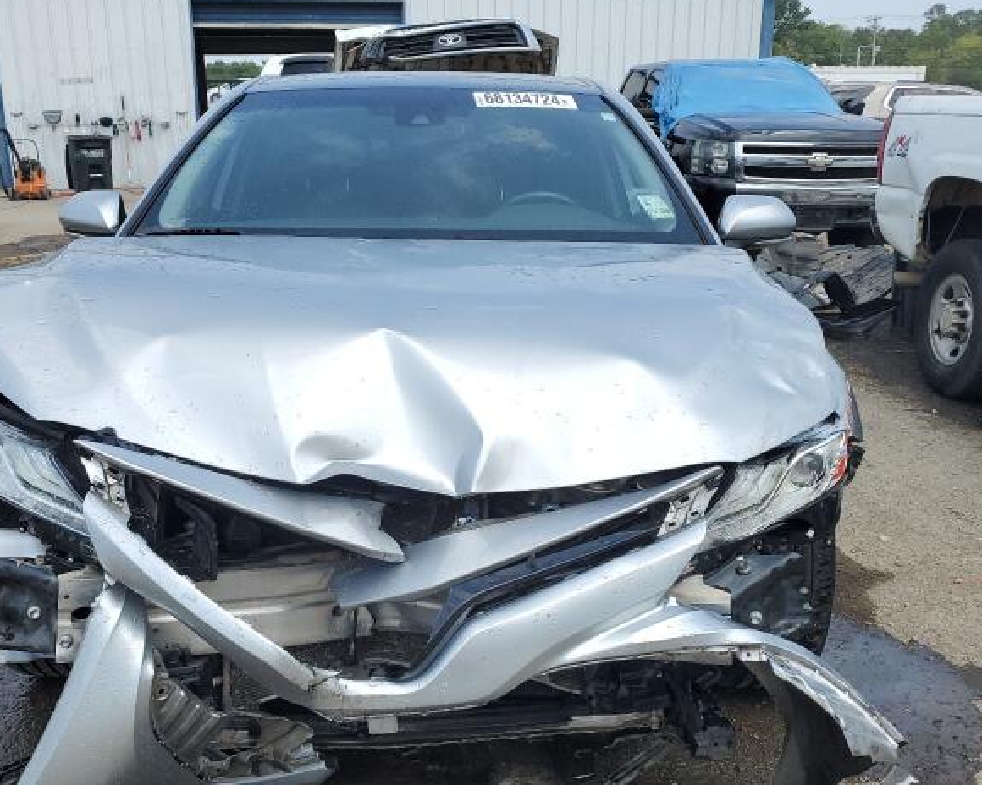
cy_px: 455
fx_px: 1017
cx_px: 423
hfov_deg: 51.4
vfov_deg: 42.1
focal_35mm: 35
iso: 50
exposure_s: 1/2500
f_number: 1.5
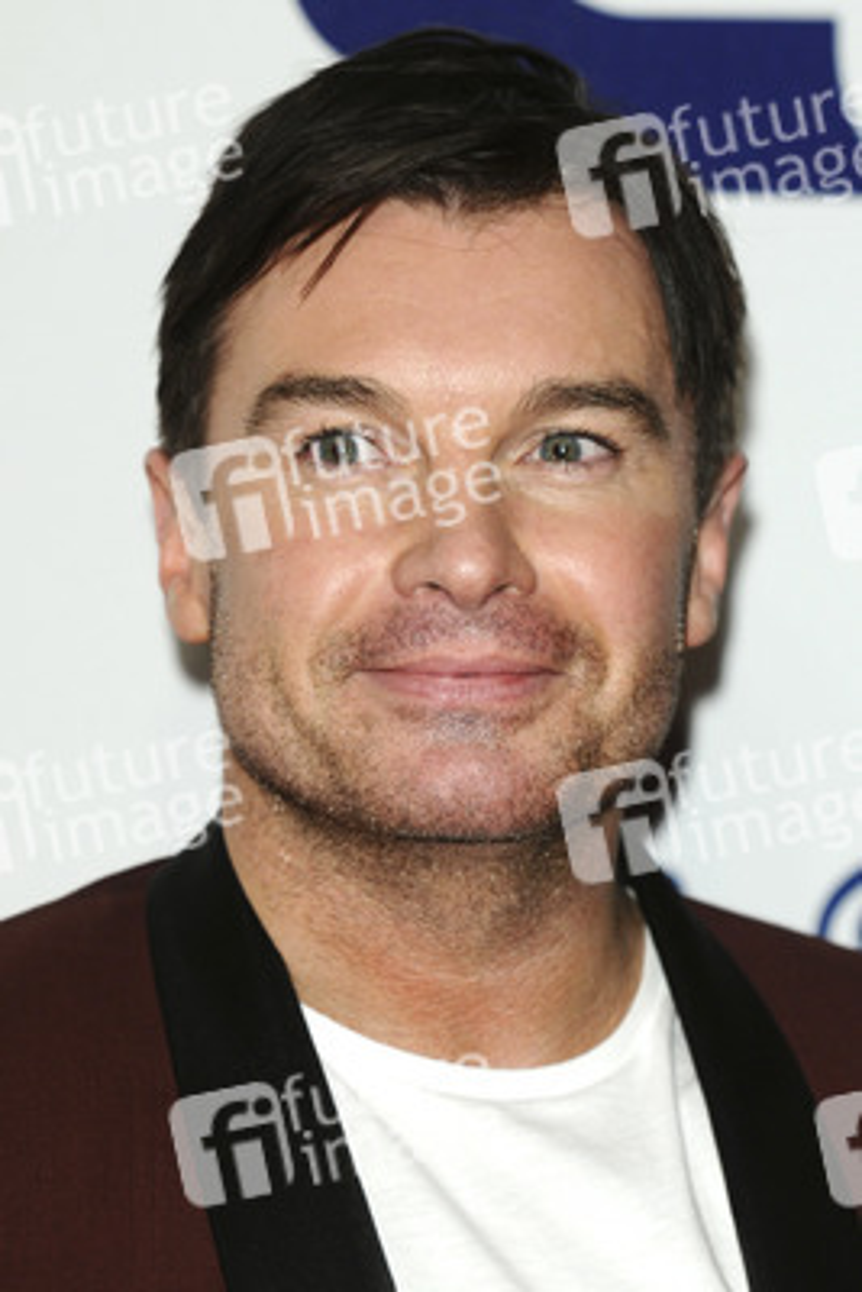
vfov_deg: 10.5
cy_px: 646
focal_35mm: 195
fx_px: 6997
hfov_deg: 7.0
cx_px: 431
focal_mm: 130
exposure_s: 1/200
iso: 320
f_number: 4
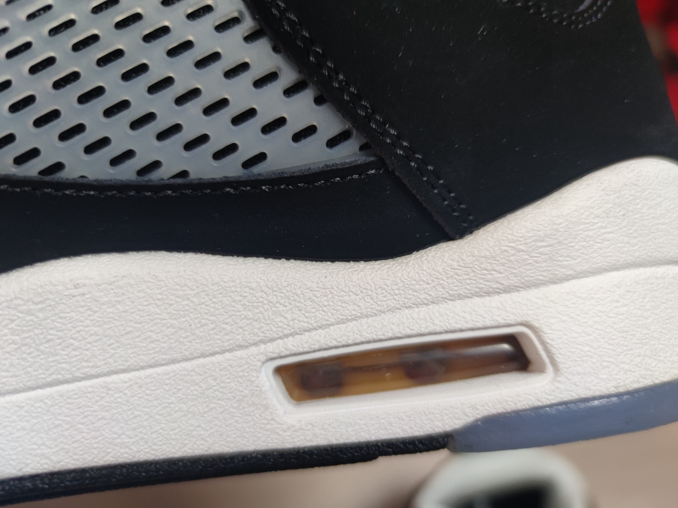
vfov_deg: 56.8
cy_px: 254
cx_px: 339
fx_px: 470
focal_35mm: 24
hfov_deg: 71.6
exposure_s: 1/100
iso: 207
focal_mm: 6.72
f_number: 1.69
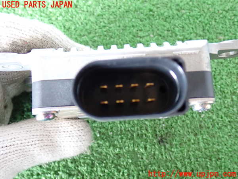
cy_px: 90
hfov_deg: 49.0
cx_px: 119
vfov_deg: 37.7
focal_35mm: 38
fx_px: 261
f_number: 2.7
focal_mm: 6.83
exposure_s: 1/40
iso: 800
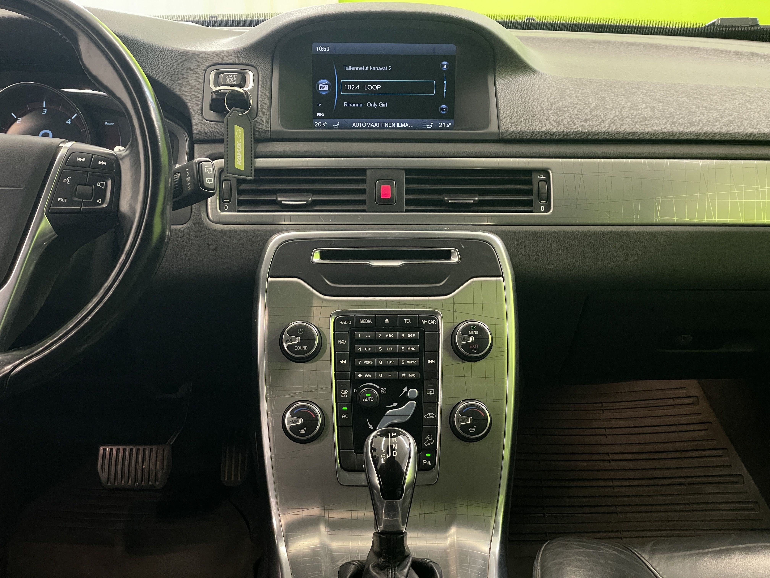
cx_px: 385
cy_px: 289
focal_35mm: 52
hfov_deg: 36.8
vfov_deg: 28.0
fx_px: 1157
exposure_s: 1/50
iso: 320
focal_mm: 6
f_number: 2
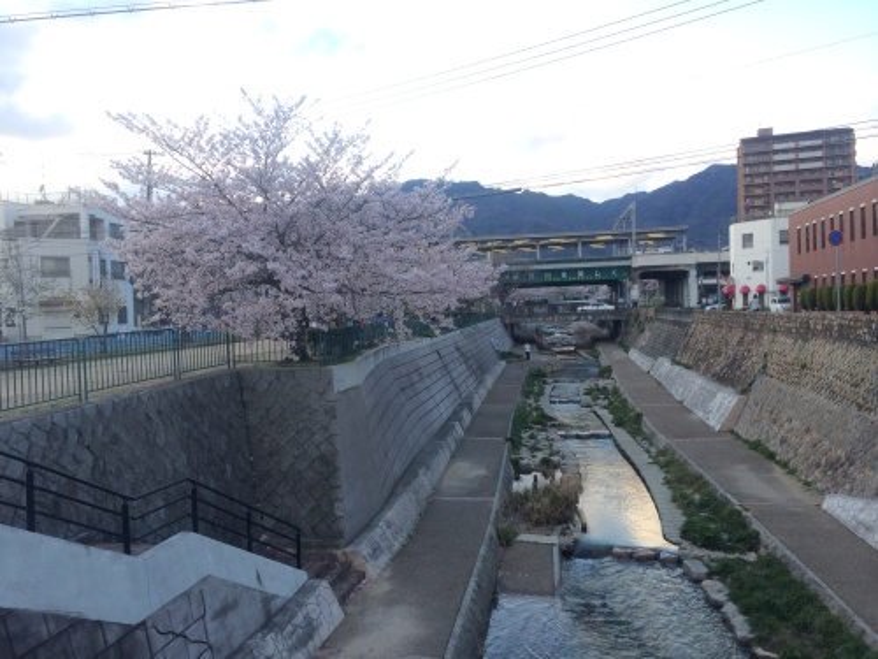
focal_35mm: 30
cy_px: 330
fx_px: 761
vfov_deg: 46.8
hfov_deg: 60.0
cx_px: 439
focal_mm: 4.12
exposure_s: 1/225
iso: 32
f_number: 2.2
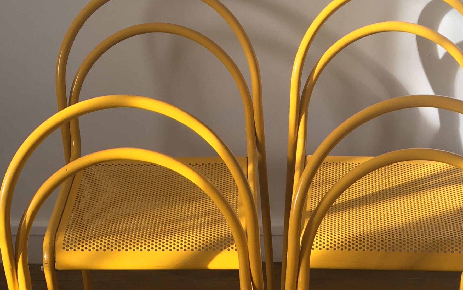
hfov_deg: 29.3
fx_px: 883
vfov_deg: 18.0
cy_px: 315
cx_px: 280
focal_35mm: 70
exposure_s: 1/101
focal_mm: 4.15
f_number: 2.2
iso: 25
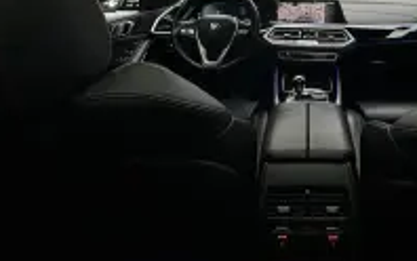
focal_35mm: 27
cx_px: 301
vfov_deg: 40.1
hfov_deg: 65.1
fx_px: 307
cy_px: -4
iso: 125
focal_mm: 2.22
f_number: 2.2
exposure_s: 1/102
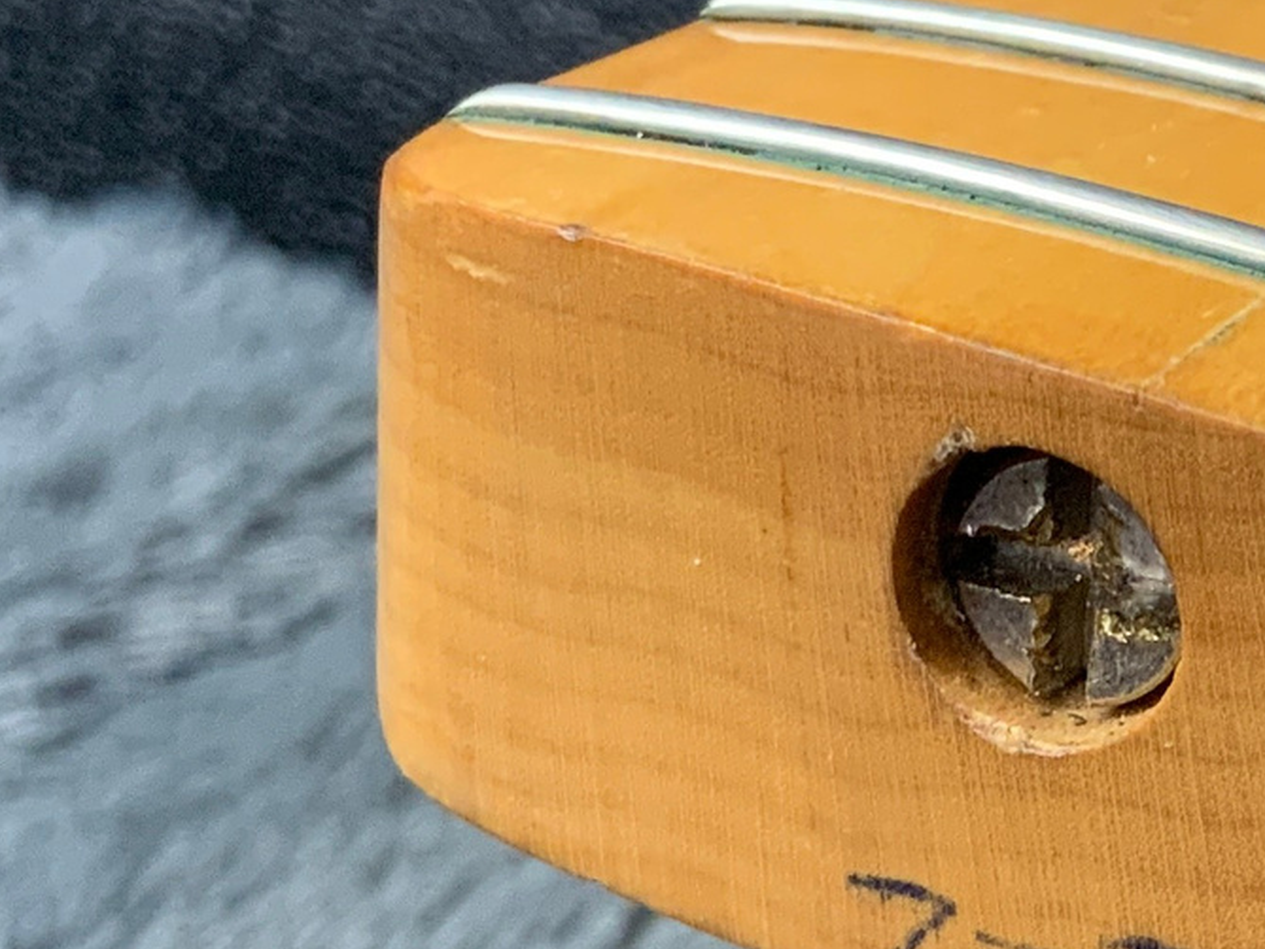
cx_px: 1467
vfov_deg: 13.3
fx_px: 4057
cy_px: 739
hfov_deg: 17.0
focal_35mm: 111
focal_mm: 3
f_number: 1.8
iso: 64
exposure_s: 1/60
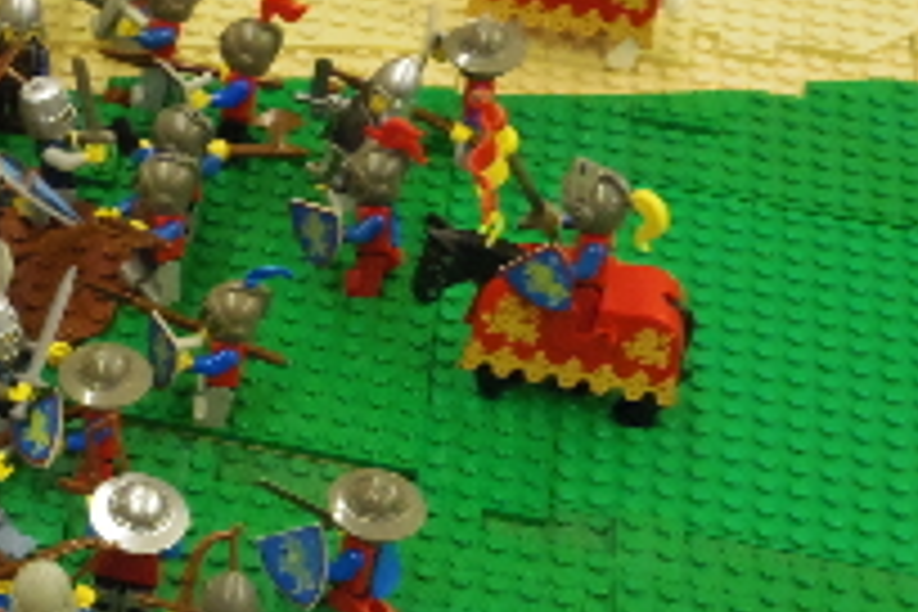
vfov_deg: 12.4
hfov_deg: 17.7
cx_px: -194
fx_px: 2805
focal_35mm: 110
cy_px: 418
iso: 1250
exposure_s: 1/60
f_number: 6.3
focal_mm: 6.6
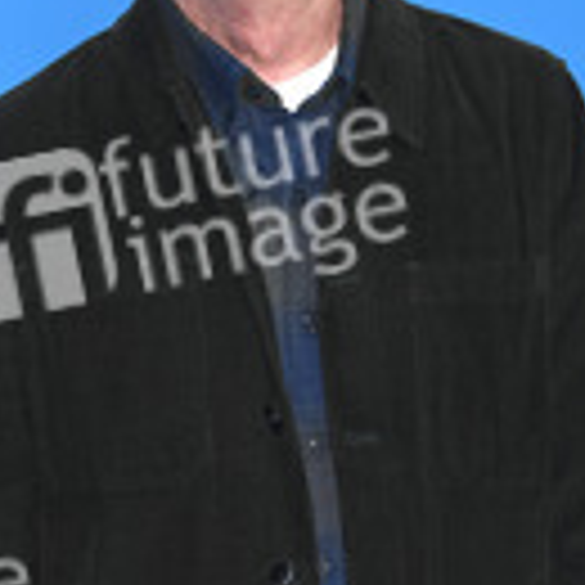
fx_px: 4895
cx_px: 306
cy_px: 441
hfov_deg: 6.8
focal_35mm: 256
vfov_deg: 6.8
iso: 800
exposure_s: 1/320
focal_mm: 98
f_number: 3.2
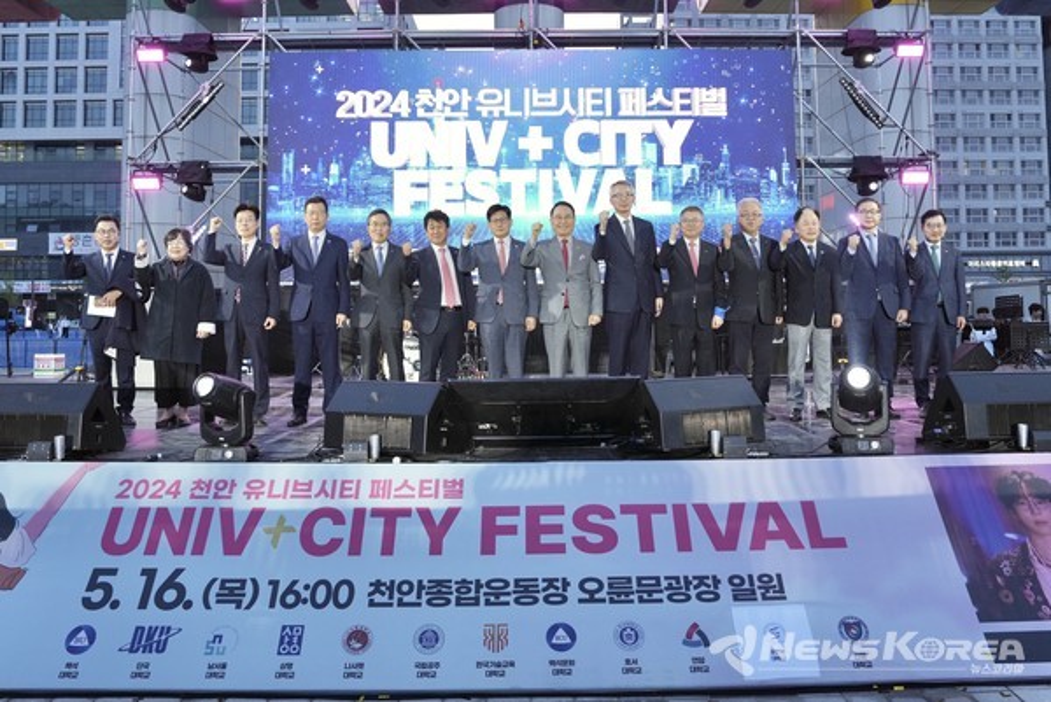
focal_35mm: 24
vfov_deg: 53.2
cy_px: 351
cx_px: 526
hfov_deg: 73.7
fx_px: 701
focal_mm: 24
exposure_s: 1/200
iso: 640
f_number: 4
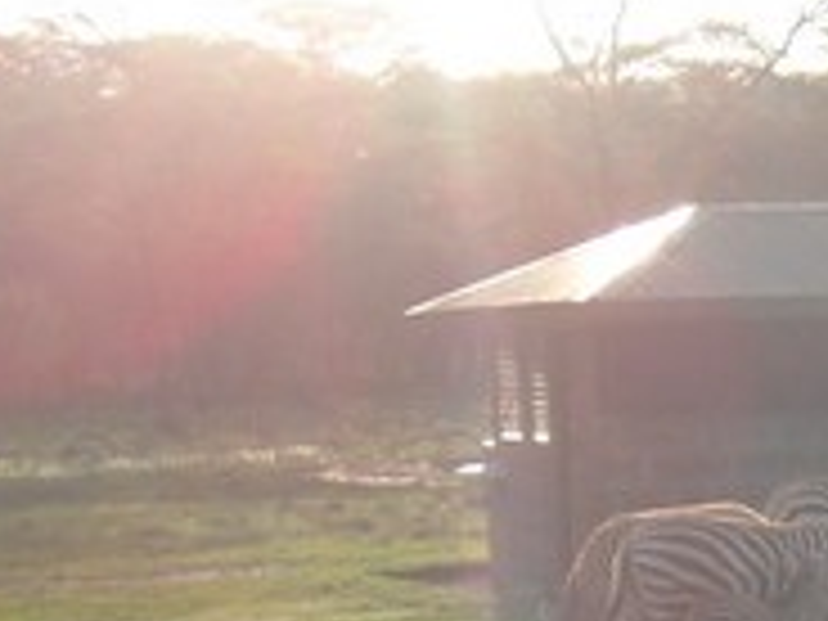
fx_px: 3636
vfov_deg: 9.6
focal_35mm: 152
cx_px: 1521
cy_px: 788
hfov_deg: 11.9
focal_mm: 5.7
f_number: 5.6
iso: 64
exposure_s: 1/168
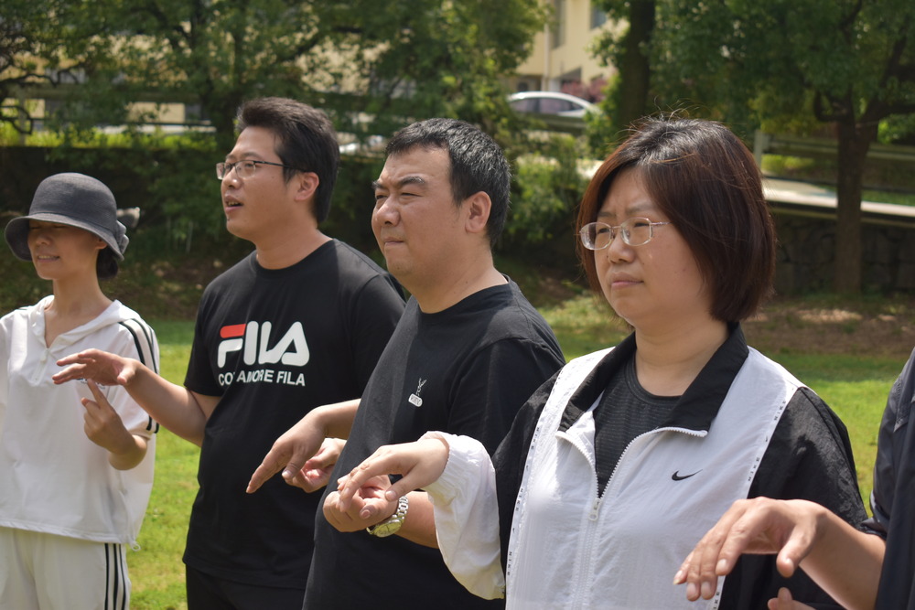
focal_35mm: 68
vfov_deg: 20.2
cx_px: 458
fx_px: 1716
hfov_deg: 29.9
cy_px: 305
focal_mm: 45
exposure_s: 1/500
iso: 125
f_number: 5
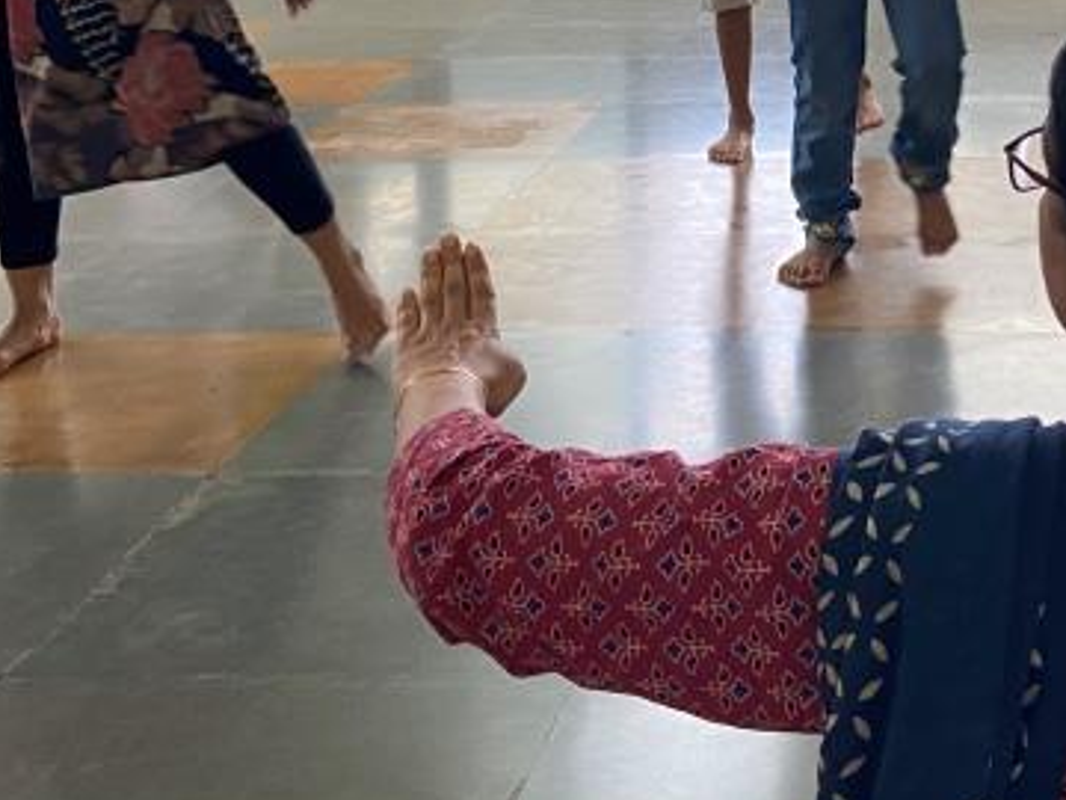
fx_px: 2279
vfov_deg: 18.8
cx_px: 980
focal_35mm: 74
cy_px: -157
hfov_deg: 25.4
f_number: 1.8
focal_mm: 4.25
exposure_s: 1/50
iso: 80
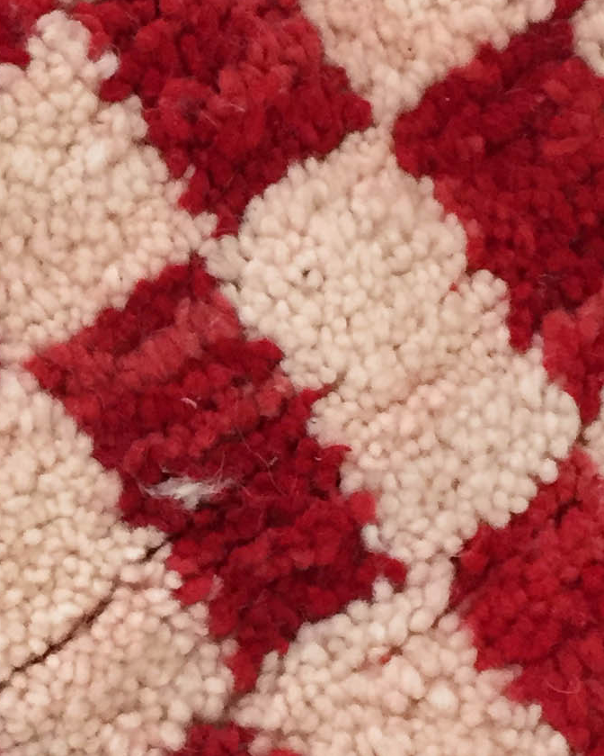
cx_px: -172
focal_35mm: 110
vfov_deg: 17.5
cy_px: 372
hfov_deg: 13.5
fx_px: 2458
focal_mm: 4.15
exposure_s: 1/33
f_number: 2.2
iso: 160
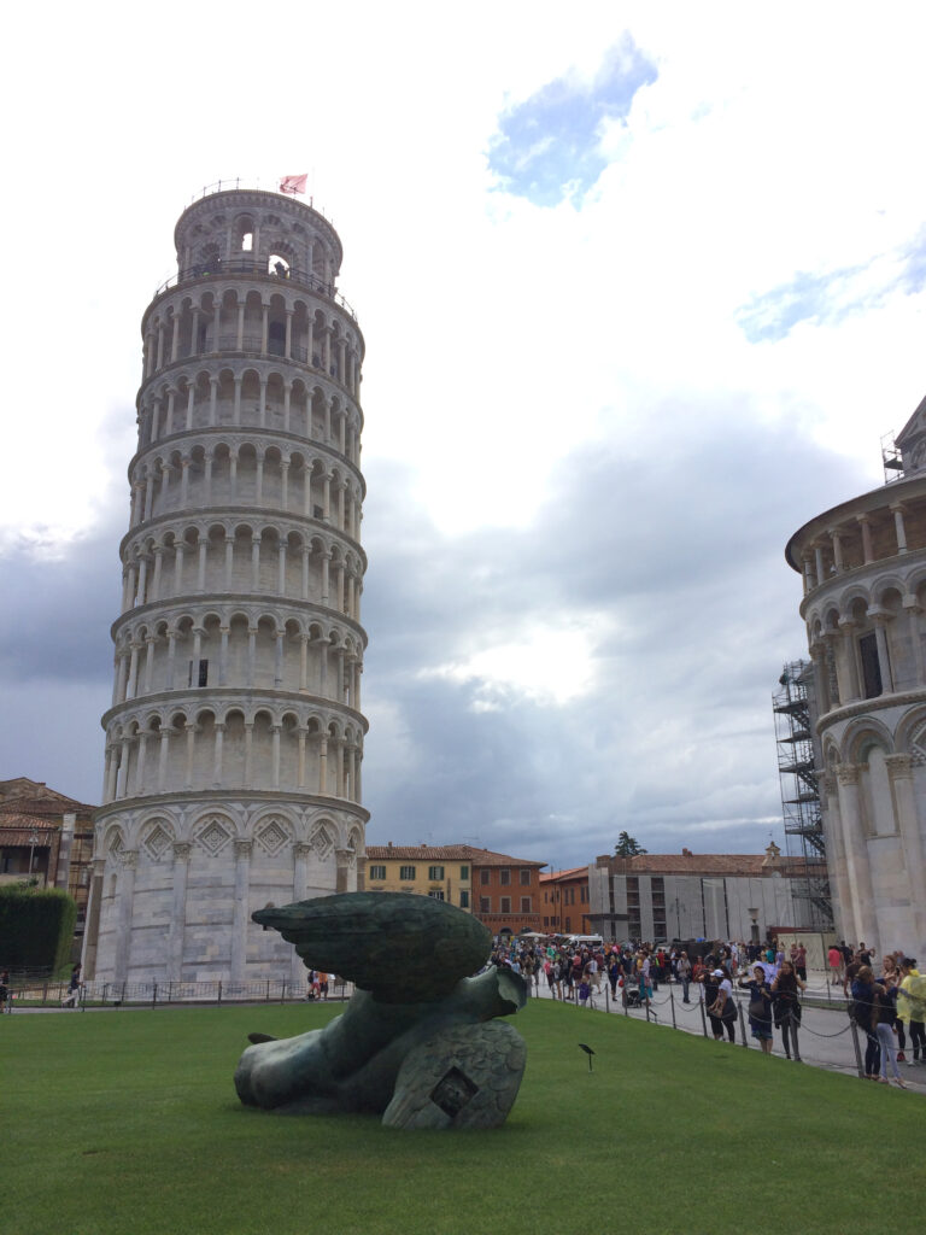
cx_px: 463
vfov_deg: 61.7
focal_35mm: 29
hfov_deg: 48.2
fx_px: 1034
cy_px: 618
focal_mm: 4.15
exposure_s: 1/2283
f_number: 2.2
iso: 32
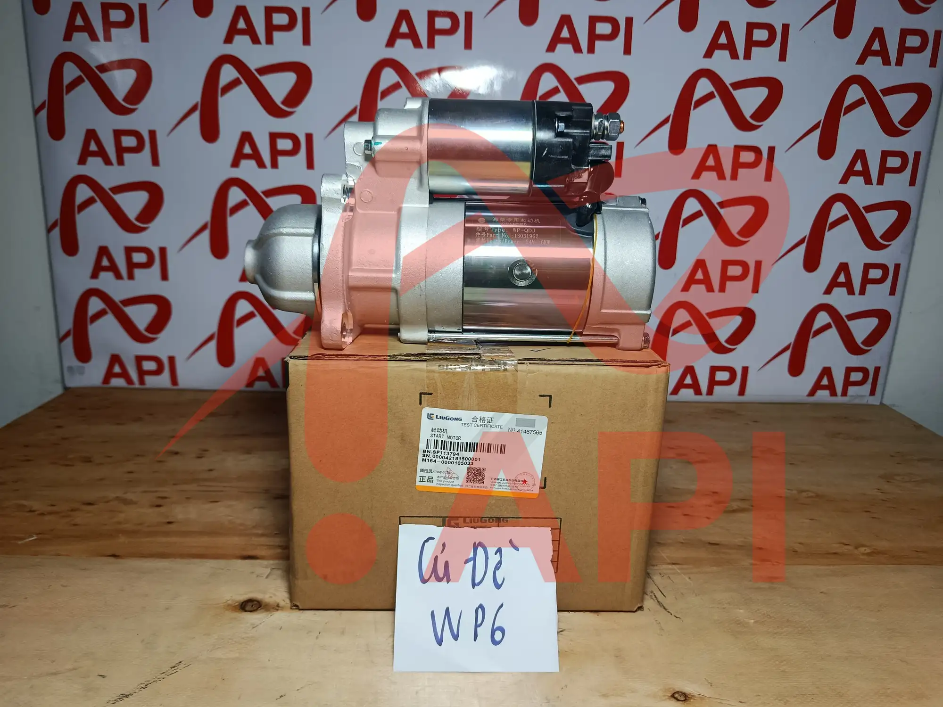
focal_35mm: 24
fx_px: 654
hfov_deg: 71.6
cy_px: 354
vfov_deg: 56.8
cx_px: 472
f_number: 1.7
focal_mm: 5.24
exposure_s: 1/100
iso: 193
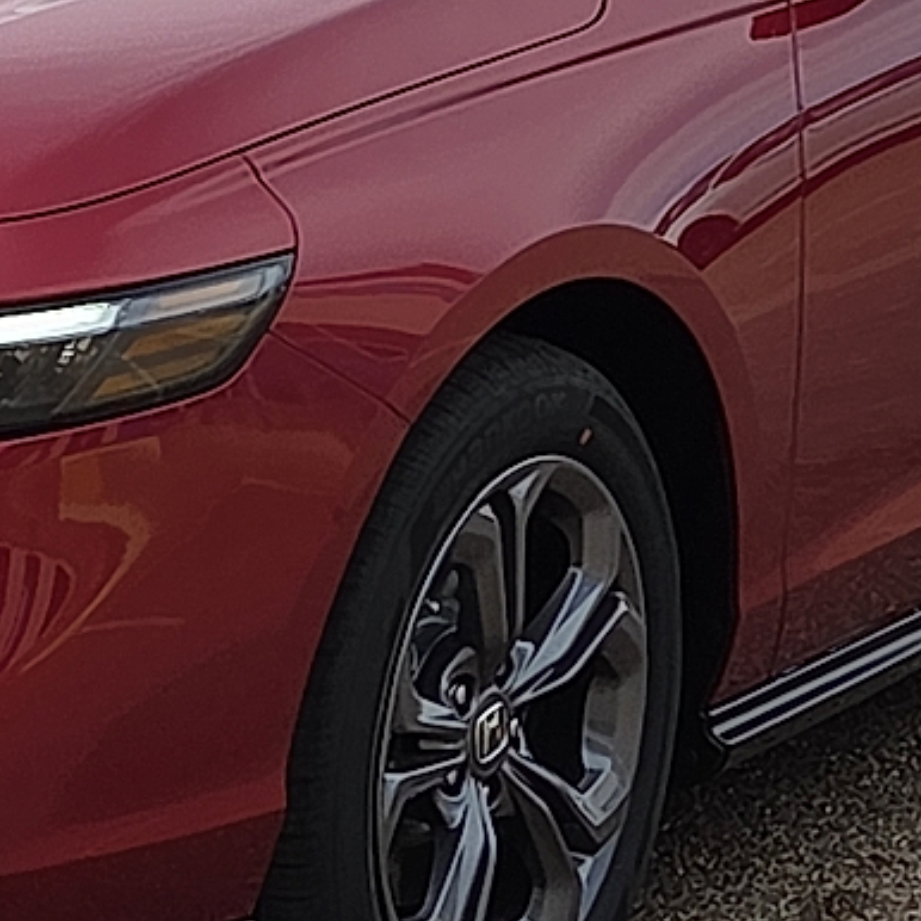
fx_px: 5298
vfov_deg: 9.9
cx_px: 62
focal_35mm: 176
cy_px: 203
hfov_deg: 9.9
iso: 76
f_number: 1.8
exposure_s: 1/5000
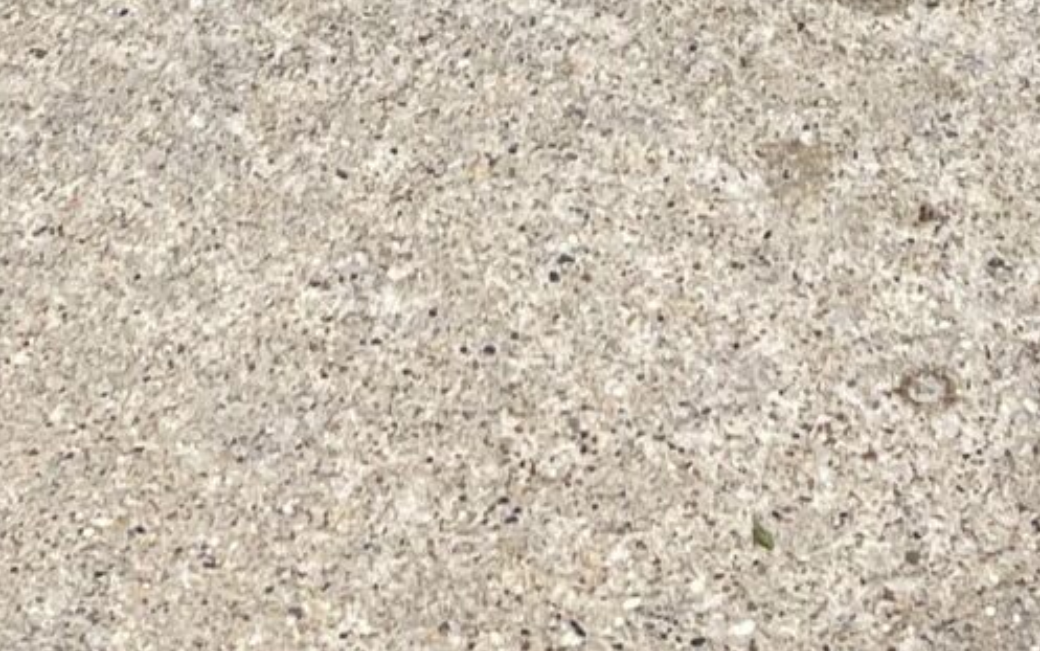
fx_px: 4026
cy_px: -854
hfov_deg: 14.7
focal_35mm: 142
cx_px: 628
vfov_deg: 8.5
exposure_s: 1/1715
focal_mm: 5.1
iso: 32
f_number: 1.6
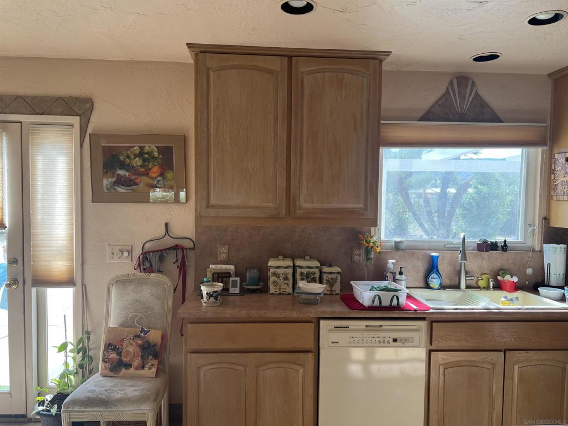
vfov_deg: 53.1
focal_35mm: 26
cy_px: 213
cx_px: 284
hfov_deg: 67.3
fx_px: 427
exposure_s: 1/141
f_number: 1.5
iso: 64
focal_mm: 5.7
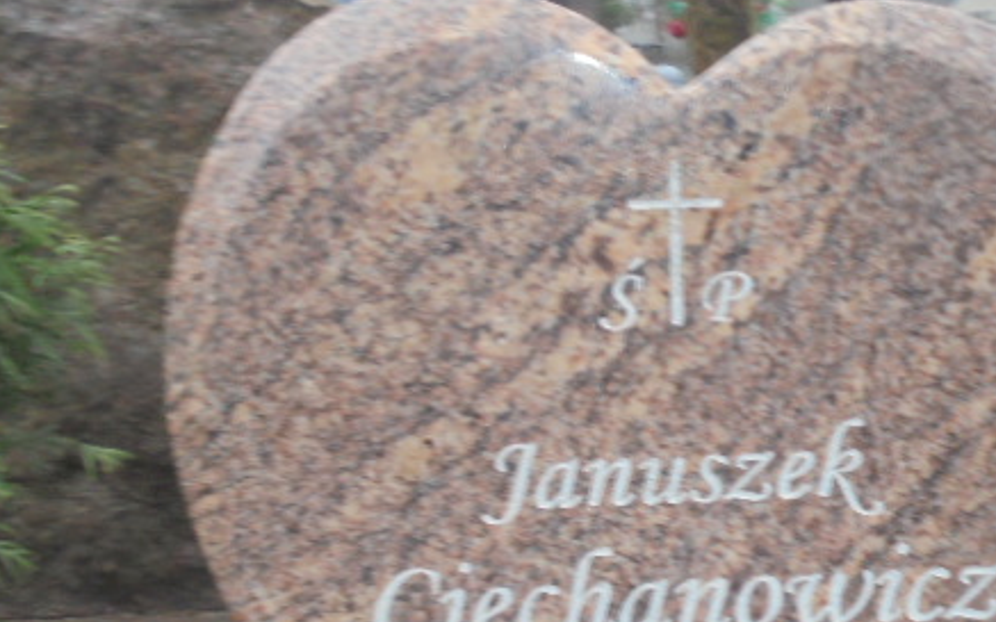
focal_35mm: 59
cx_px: 631
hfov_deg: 34.3
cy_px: 492
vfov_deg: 21.7
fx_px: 1601
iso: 250
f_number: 4.2
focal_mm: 6.9
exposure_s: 1/30
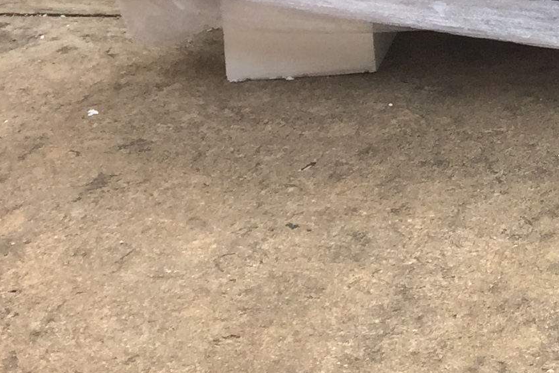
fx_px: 1817
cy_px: -370
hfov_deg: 15.0
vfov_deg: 10.7
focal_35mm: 117
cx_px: 1040
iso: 32
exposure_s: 1/670
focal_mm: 4.15
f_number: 2.2
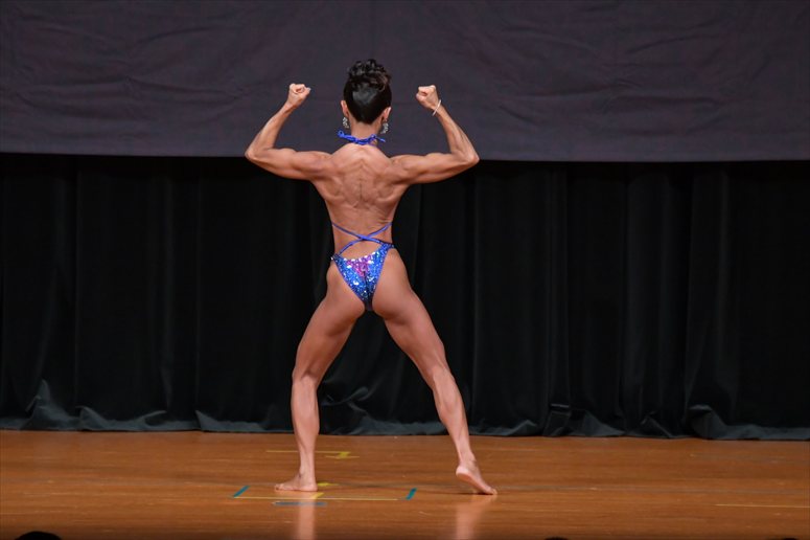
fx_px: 6409
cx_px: 405
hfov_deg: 7.2
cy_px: 270
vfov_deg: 4.8
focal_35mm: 285
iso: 4000
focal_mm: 190
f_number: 5.6
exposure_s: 1/400
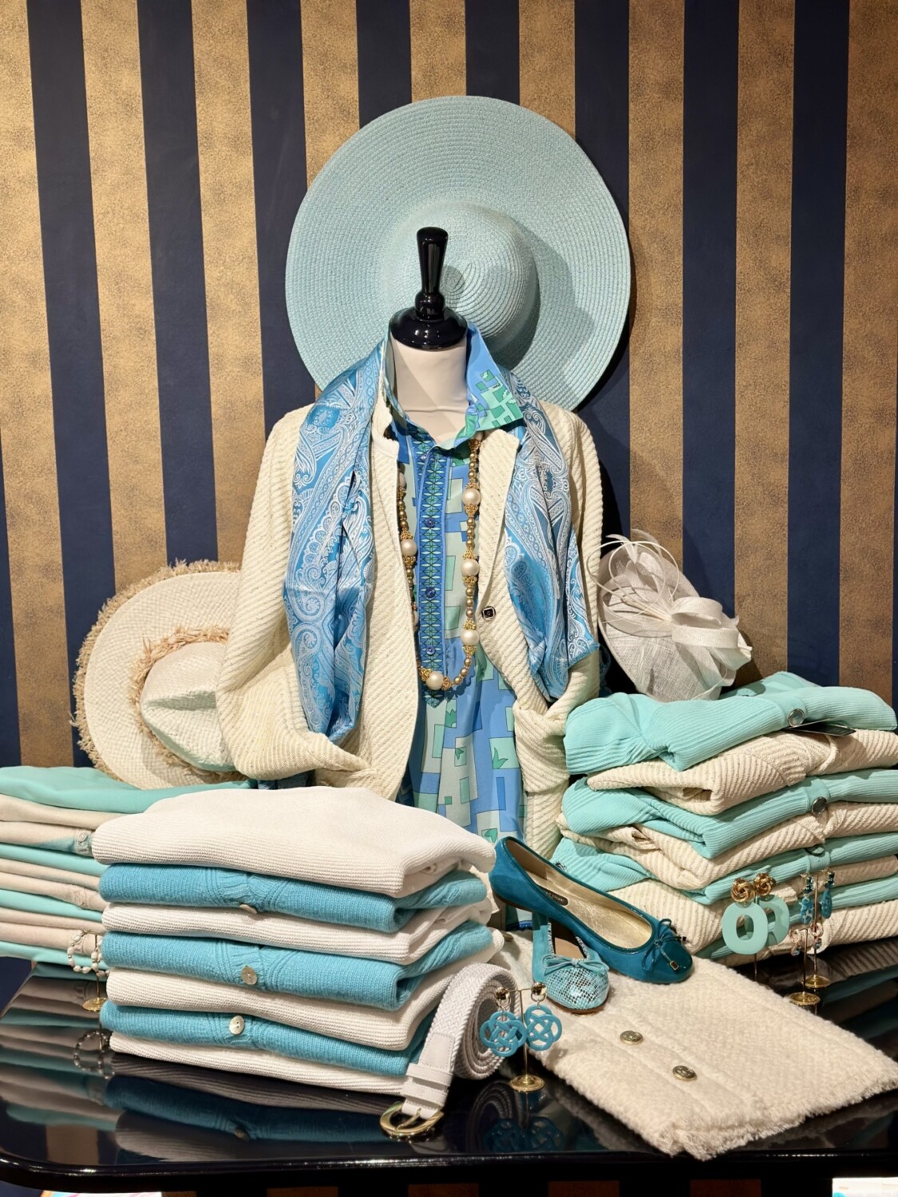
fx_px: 1660
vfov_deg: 39.7
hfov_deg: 30.3
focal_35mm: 48
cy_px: 598
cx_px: 449
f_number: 1.78
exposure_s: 1/131
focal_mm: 6.86
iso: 64
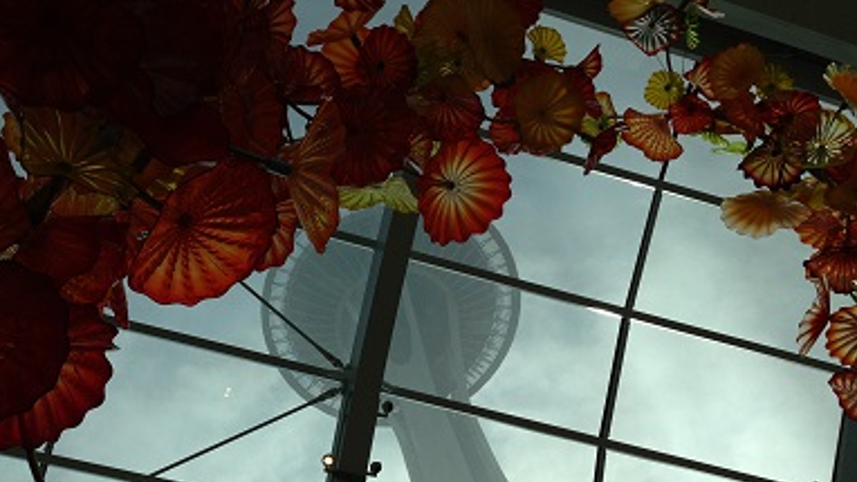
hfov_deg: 43.5
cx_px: 334
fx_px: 1068
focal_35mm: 47
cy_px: 337
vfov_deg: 25.3
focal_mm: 4.13
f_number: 2.4
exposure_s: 1/3623
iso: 50
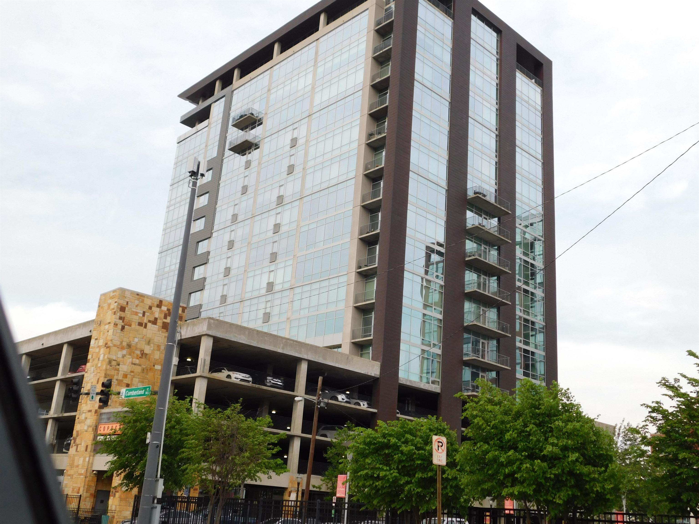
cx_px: 350
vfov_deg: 39.7
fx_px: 727
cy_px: 262
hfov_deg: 51.4
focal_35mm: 36
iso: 125
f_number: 3.5
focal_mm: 6.3
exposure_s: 1/320
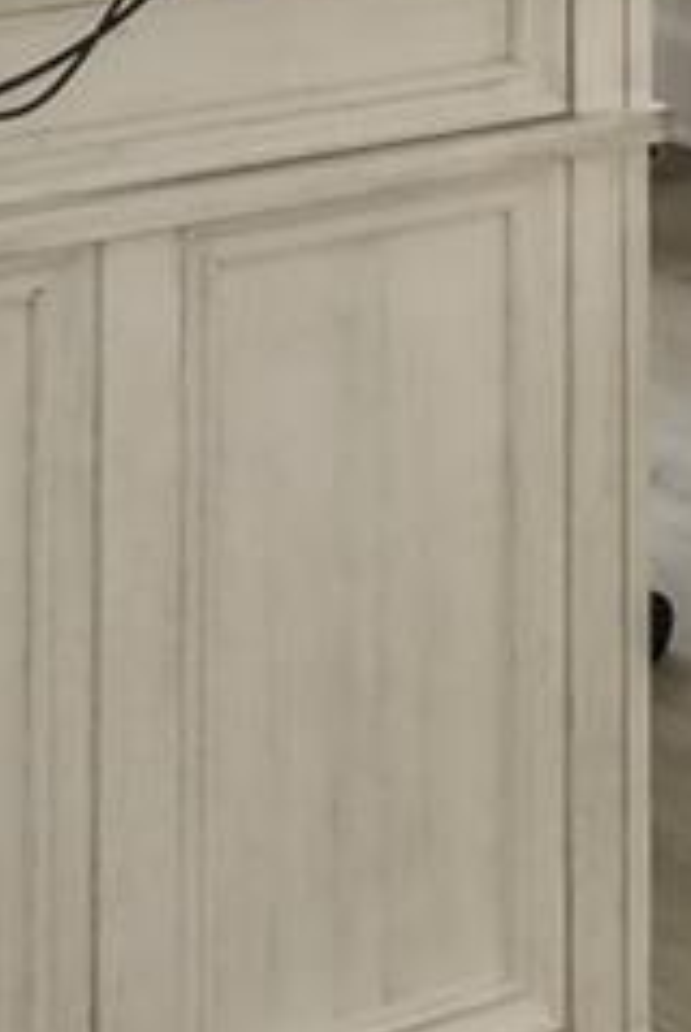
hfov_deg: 10.7
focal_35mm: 127
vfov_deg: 14.1
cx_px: -13
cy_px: -872
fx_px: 3646
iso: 100
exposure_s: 1/30
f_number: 7.1
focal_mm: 13
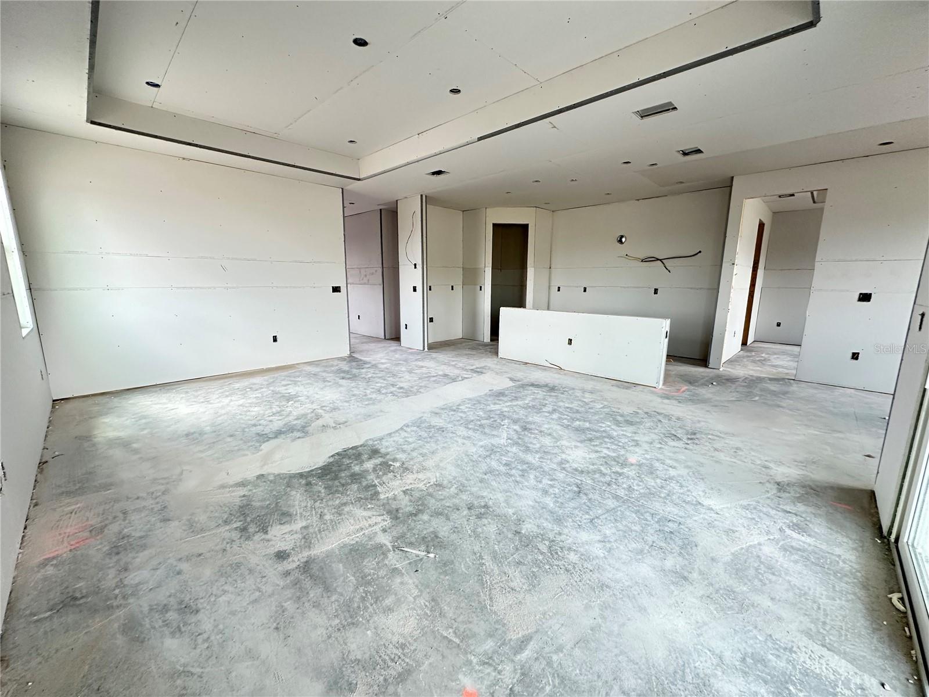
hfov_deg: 102.1
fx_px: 376
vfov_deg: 85.7
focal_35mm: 14
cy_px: 348
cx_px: 464
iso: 250
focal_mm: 2.22
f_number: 2.2
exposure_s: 1/99
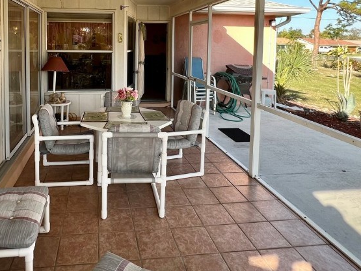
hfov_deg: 70.3
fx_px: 250
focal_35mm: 24
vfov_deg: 53.8
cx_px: 132
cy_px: 63
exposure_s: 1/109
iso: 32
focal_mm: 1.57
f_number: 1.8
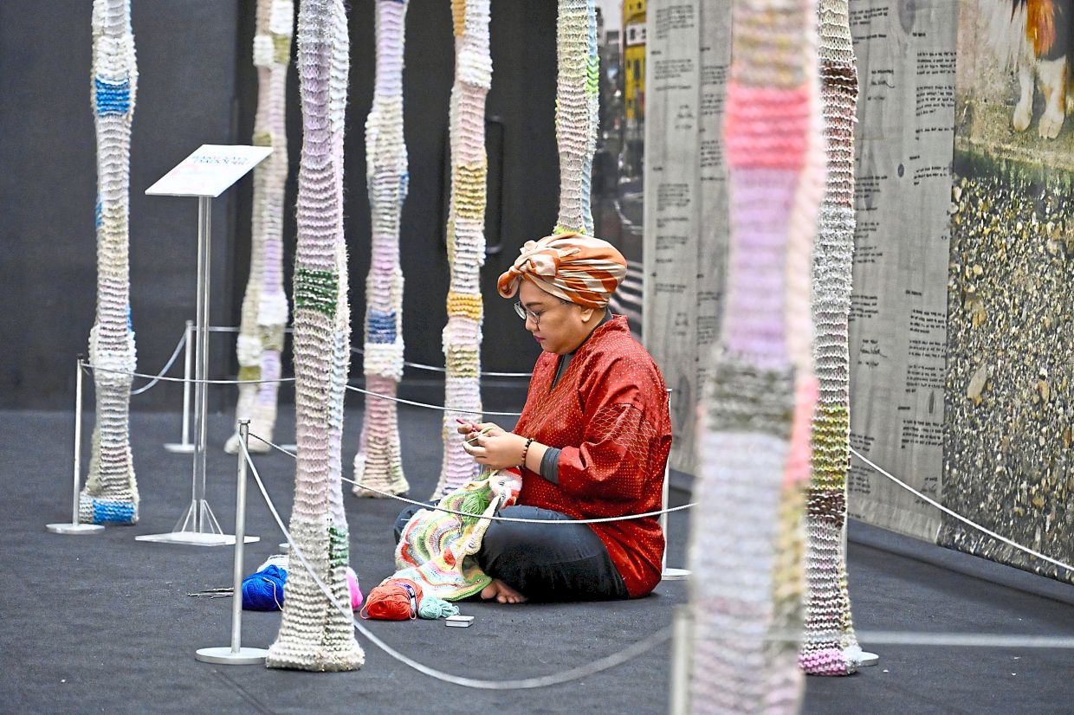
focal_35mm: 120
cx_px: 537
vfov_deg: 11.4
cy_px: 358
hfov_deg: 17.1
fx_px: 3579
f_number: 4
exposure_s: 1/200
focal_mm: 120
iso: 6400
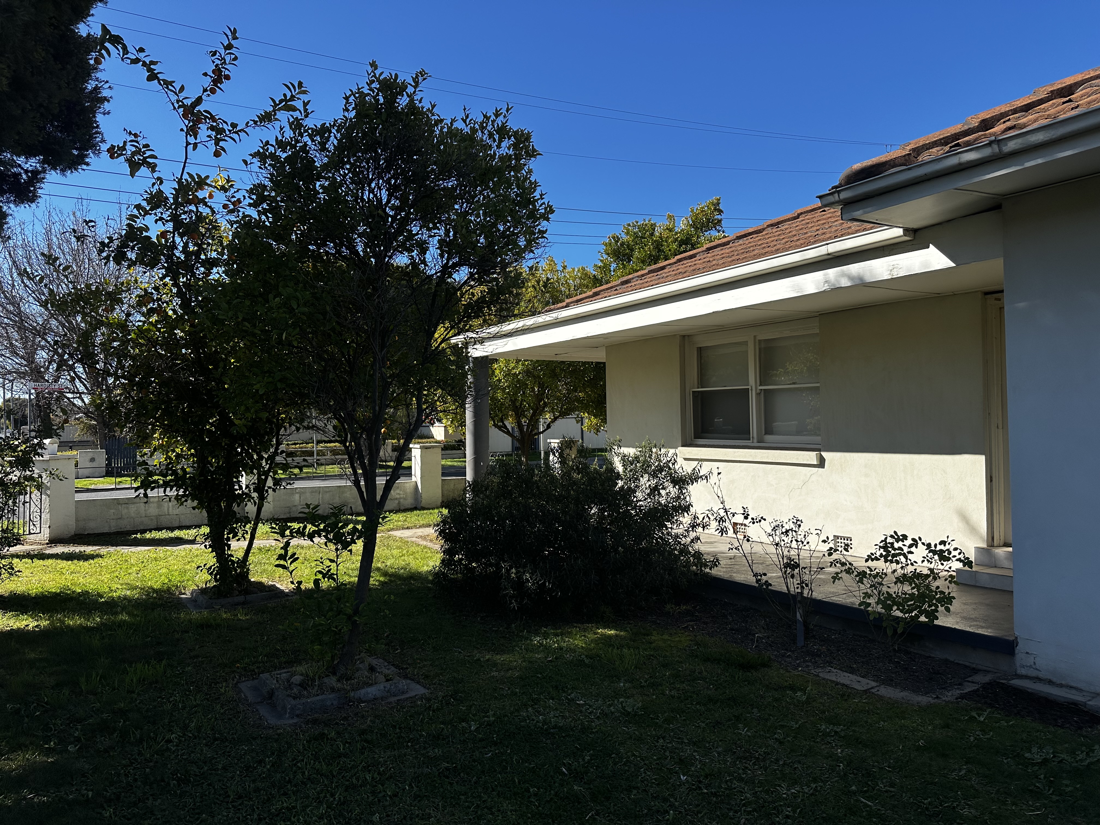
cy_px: 412
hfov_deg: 71.6
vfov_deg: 56.8
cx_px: 550
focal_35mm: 24
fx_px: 763
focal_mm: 6.86
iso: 80
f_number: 1.78
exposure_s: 1/4545
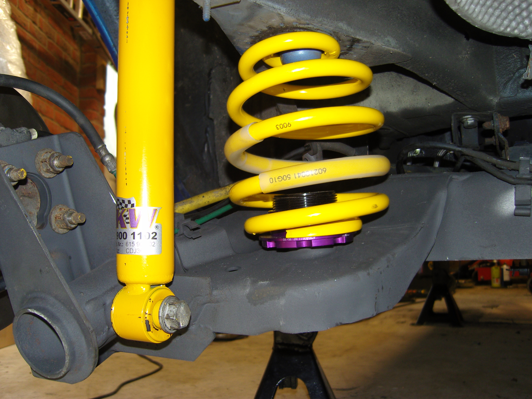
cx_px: 266
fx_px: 523
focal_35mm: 34
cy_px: 200
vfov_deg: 41.8
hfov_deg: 54.0
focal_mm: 7.3
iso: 100
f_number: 2.8
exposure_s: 1/40
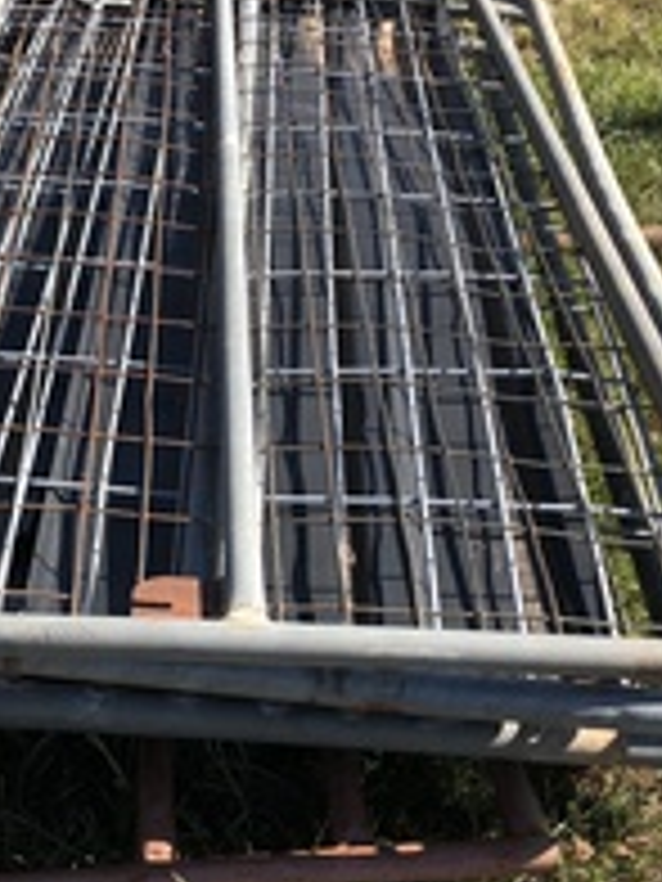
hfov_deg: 25.3
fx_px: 1453
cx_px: 162
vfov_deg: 33.8
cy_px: 486
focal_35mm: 57
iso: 20
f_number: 1.8
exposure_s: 1/750
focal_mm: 3.99
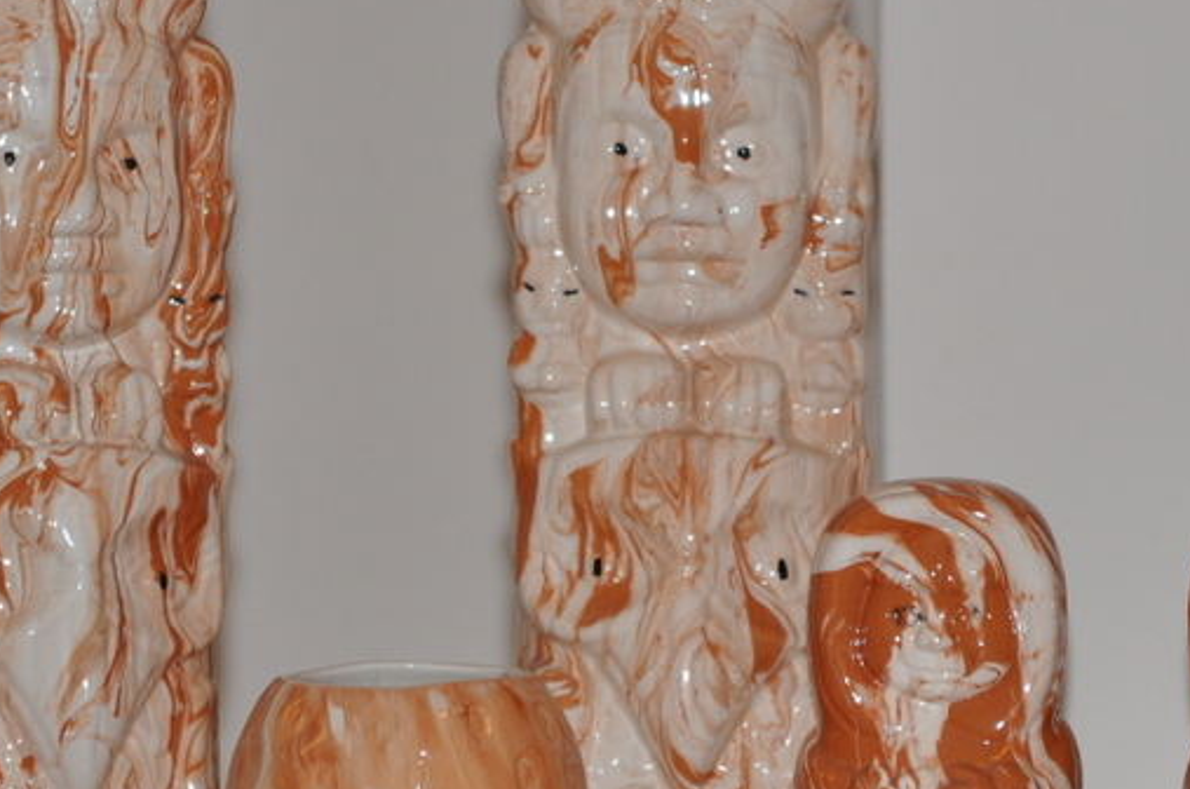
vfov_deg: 3.6
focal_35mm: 379
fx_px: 12505
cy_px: 336
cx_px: 601
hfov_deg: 5.4
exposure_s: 1/60
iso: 400
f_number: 5.6
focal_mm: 125
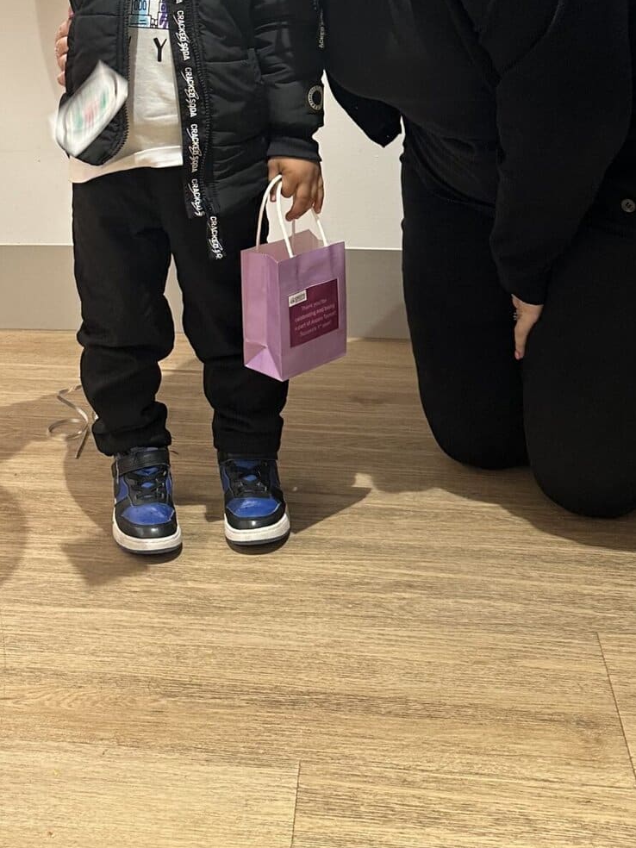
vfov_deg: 33.0
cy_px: -49
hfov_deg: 27.5
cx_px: 137
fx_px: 1274
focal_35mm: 52
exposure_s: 1/50
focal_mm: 6.86
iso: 200
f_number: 1.78
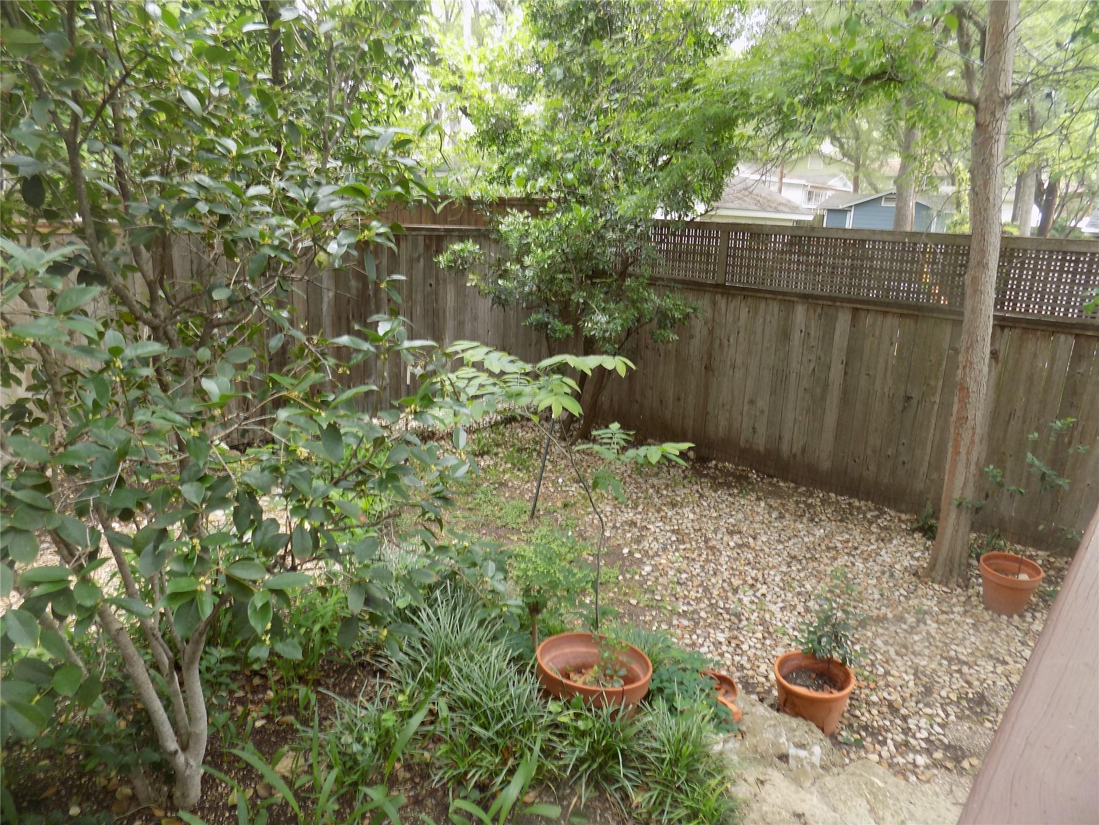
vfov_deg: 58.9
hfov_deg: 73.9
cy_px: 412
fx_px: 730
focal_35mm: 23
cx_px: 550
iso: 100
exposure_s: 1/30
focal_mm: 4
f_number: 3.1
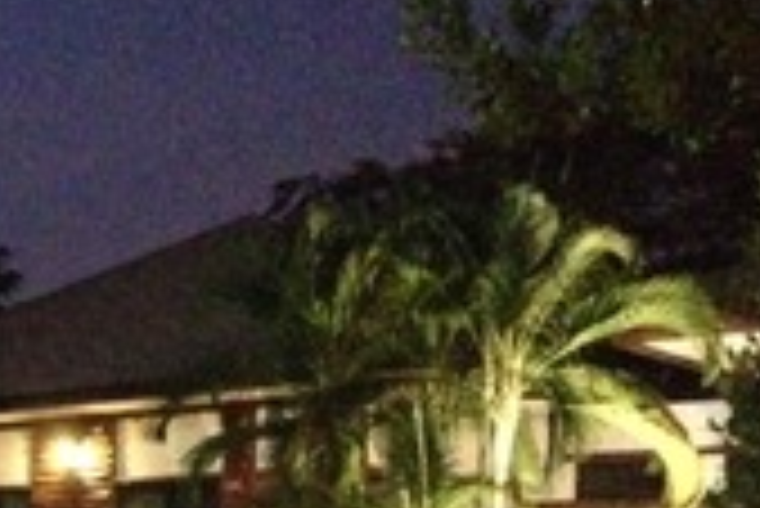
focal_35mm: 81
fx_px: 1711
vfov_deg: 16.7
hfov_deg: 24.1
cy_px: 423
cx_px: 22
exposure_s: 1/15
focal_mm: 4.13
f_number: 2.4
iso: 3200
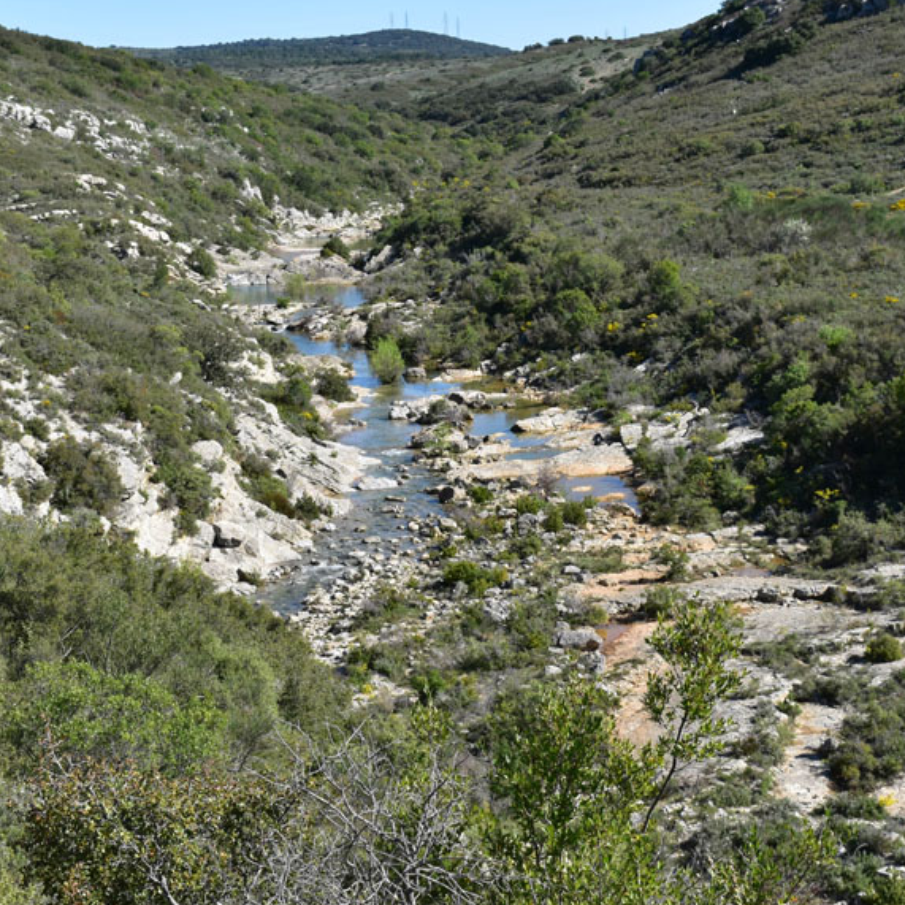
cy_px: 397
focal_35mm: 65
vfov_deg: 26.6
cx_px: 436
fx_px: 1915
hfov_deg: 26.6
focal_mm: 29
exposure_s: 1/500
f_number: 11
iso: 400
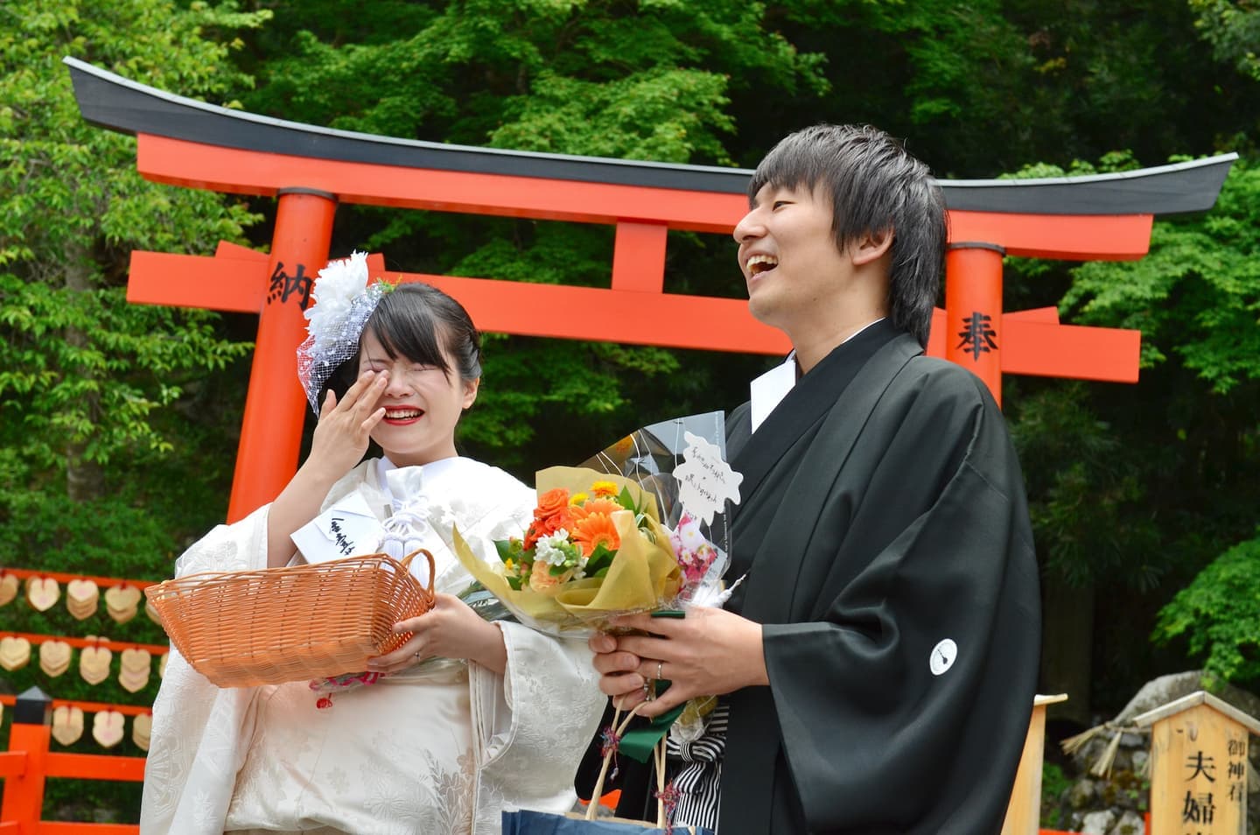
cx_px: 630
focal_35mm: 63
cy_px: 418
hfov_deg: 32.0
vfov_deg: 21.5
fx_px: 2201
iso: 800
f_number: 5.6
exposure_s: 1/1600
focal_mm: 42
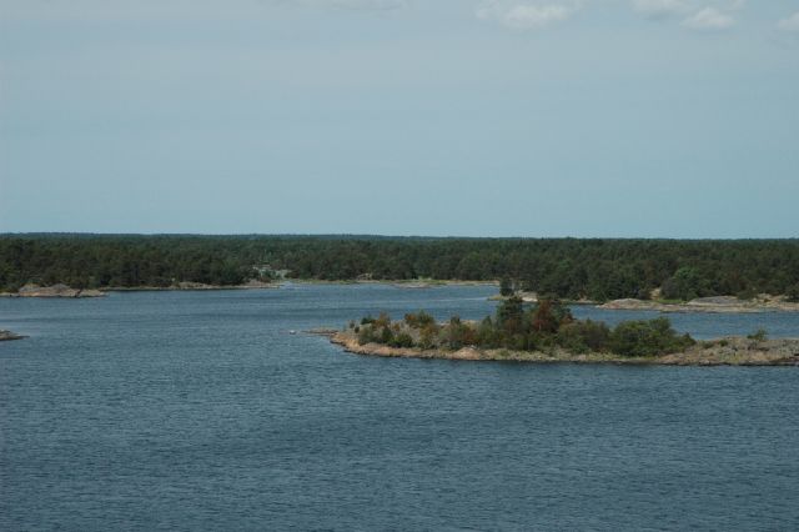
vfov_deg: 13.0
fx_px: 2329
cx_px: 400
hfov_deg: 19.5
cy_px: 266
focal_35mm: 105
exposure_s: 1/800
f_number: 14
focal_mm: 70
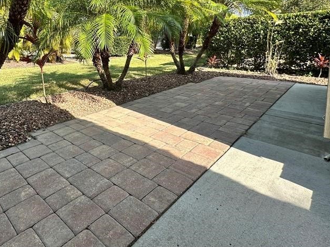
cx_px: 100
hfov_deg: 70.9
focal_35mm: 23
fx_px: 219
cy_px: 61
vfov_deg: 55.9
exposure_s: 1/569
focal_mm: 2.22
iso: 40
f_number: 2.2
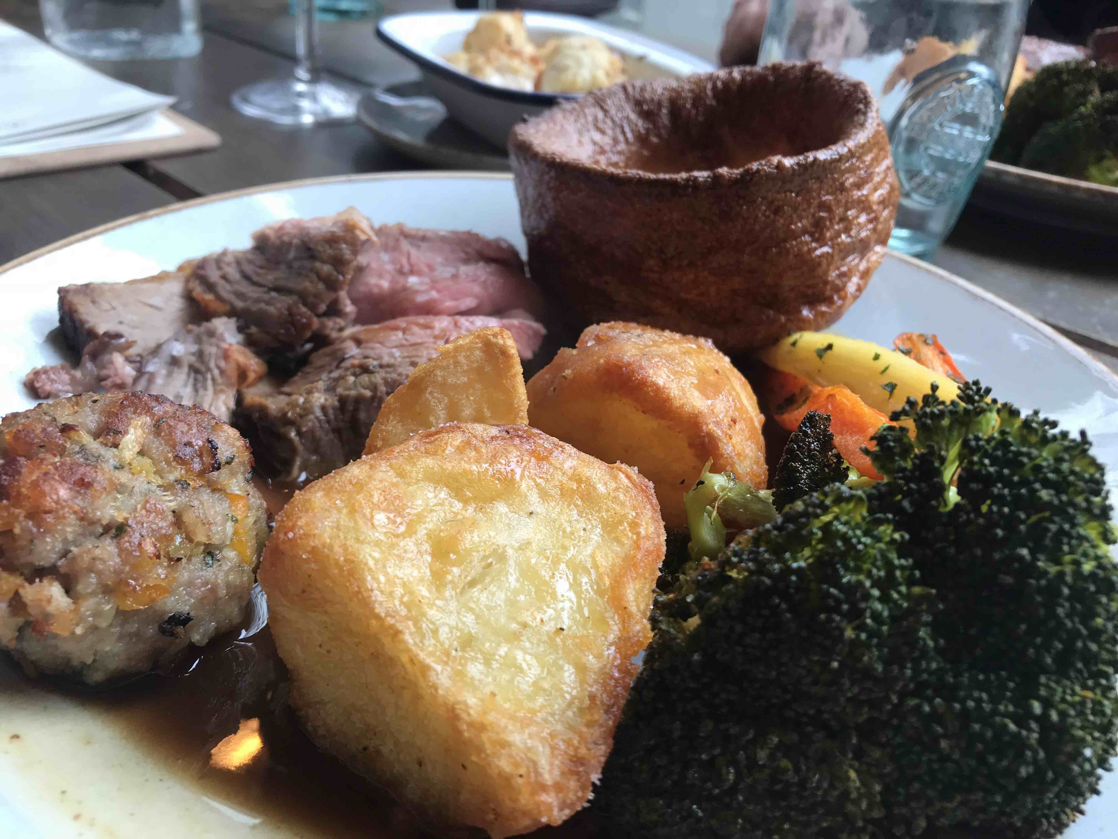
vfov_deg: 49.7
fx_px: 904
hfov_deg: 63.4
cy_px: 420
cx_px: 559
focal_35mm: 28
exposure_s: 1/50
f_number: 1.8
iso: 32
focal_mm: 3.99
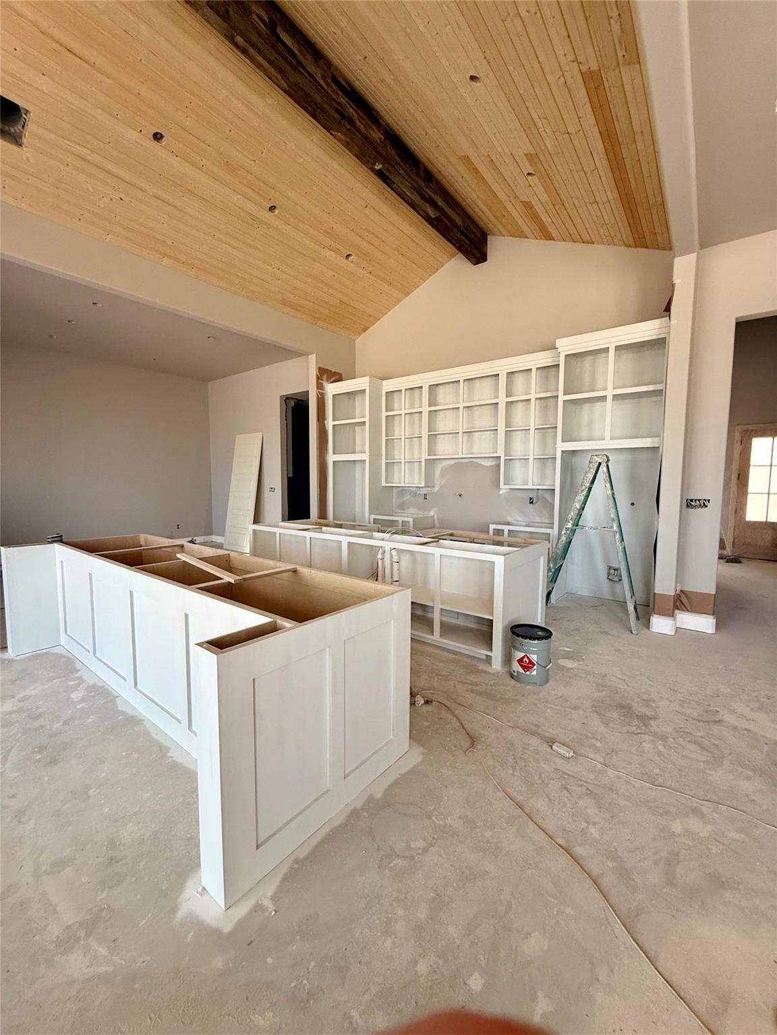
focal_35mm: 14
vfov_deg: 102.1
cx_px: 388
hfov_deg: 85.7
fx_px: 419
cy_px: 518
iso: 160
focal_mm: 2.22
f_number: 2.2
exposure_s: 1/99
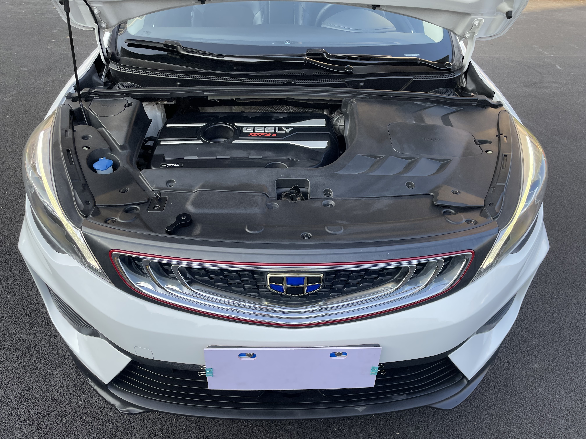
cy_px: 220
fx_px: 440
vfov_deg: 53.1
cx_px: 293
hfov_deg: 67.3
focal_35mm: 26
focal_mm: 4.2
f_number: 1.6
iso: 32
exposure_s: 1/413
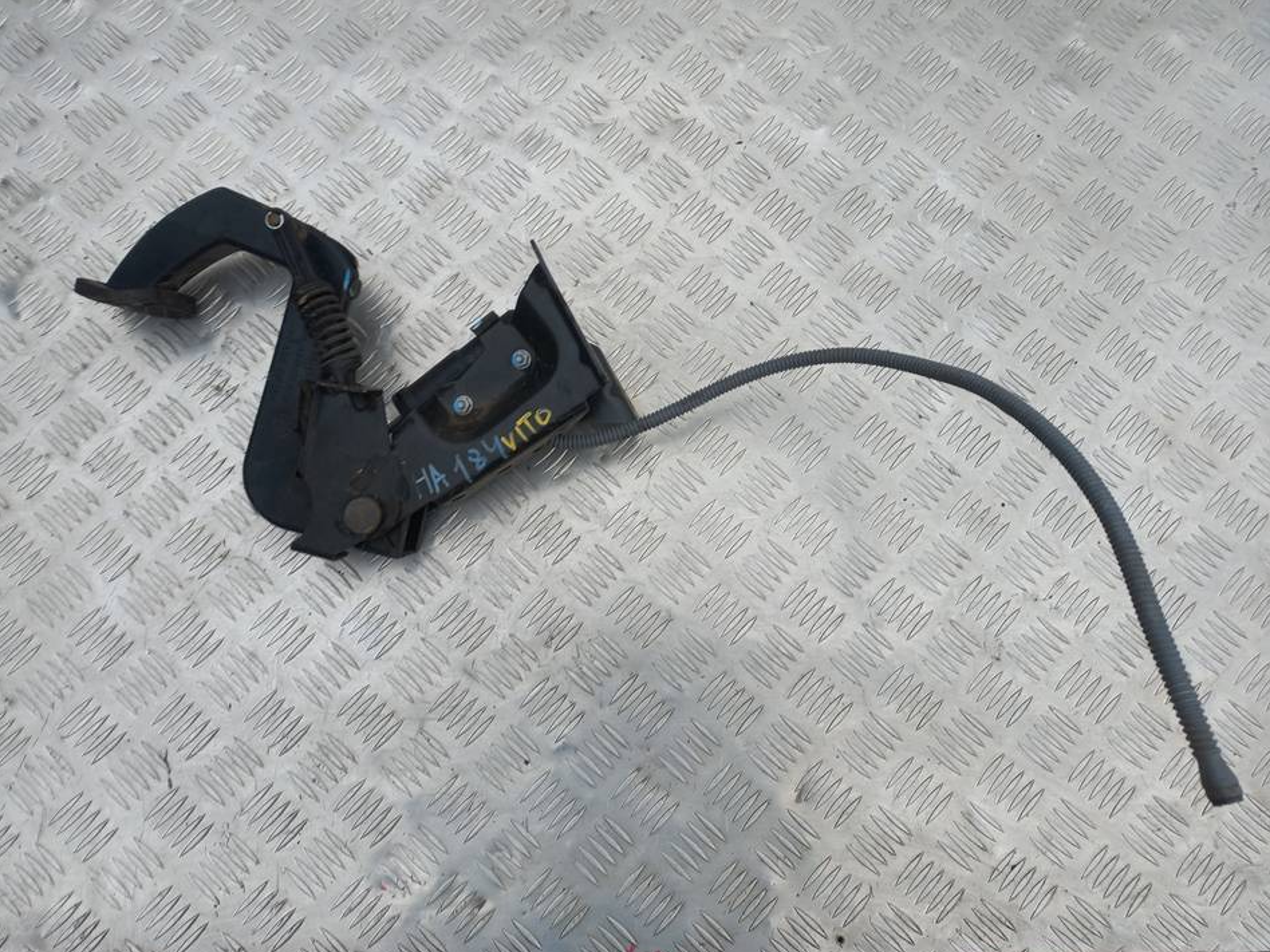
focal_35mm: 27
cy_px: 446
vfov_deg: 51.3
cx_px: 618
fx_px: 991
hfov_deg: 65.3
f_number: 1.8
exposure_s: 1/50
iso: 32
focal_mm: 4.6
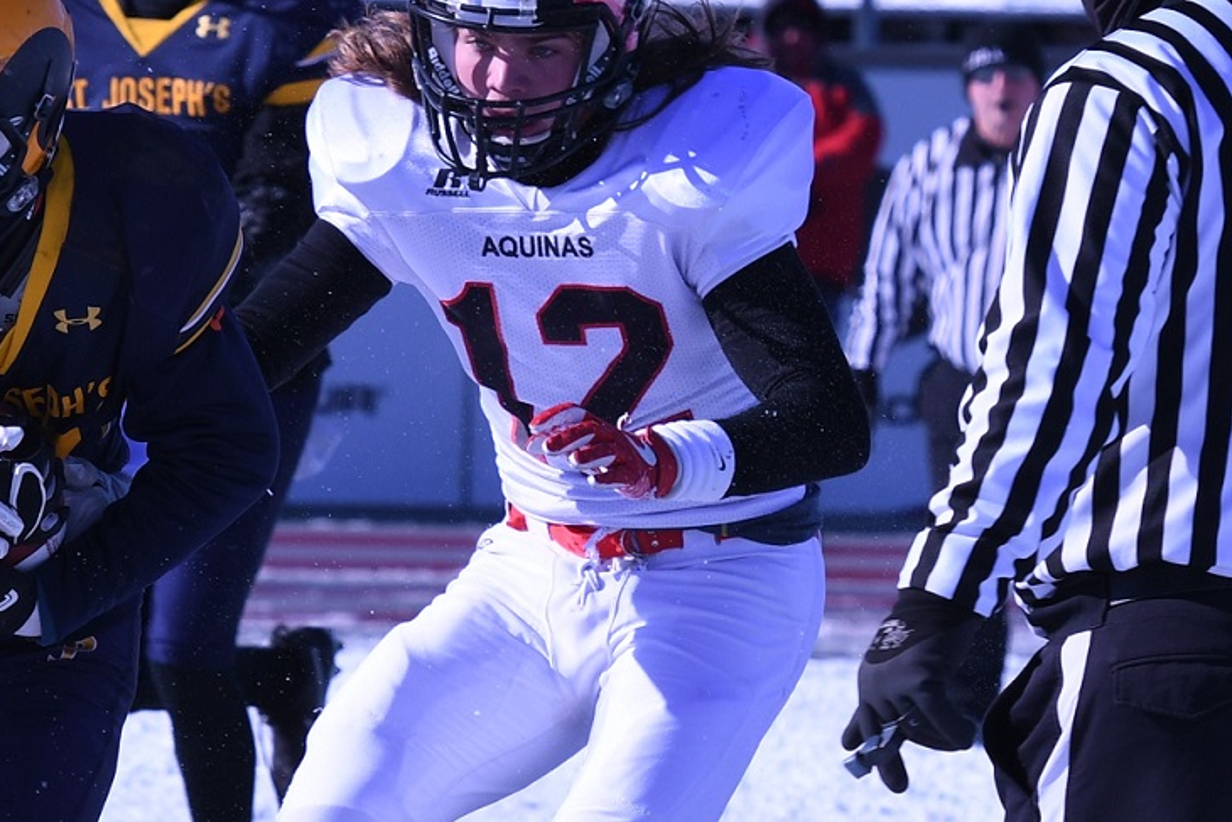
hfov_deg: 4.7
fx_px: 15094
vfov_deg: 3.1
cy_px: 626
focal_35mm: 441
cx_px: 50
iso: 200
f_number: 7.1
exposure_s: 1/1000
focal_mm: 150
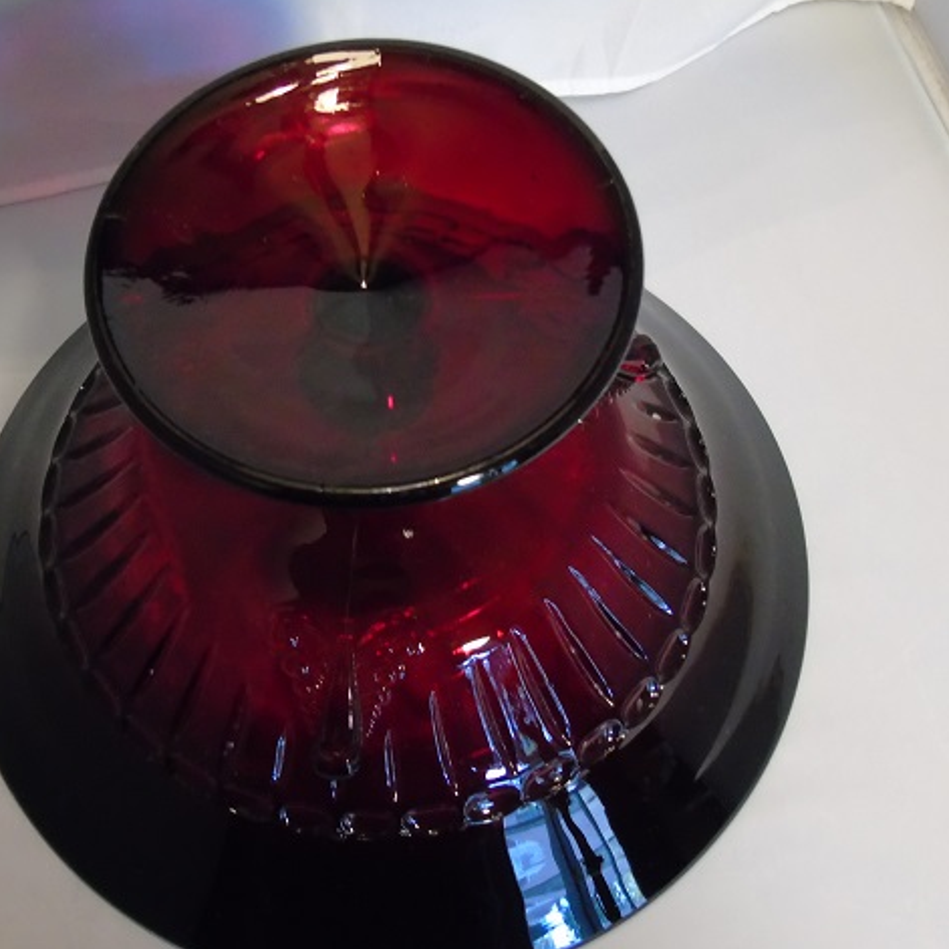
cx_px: 369
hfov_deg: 35.2
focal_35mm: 48
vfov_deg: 35.4
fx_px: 1489
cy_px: 473
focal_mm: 7.1
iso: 640
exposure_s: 1/30
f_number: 3.9
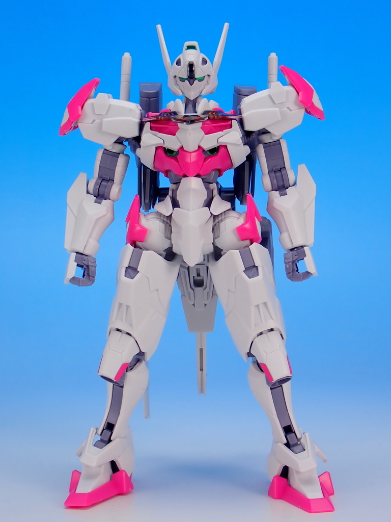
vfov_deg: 25.3
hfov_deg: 19.1
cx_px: 196
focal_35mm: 77
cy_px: 261
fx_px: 1160
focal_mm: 13.65
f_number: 16
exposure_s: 1
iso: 100
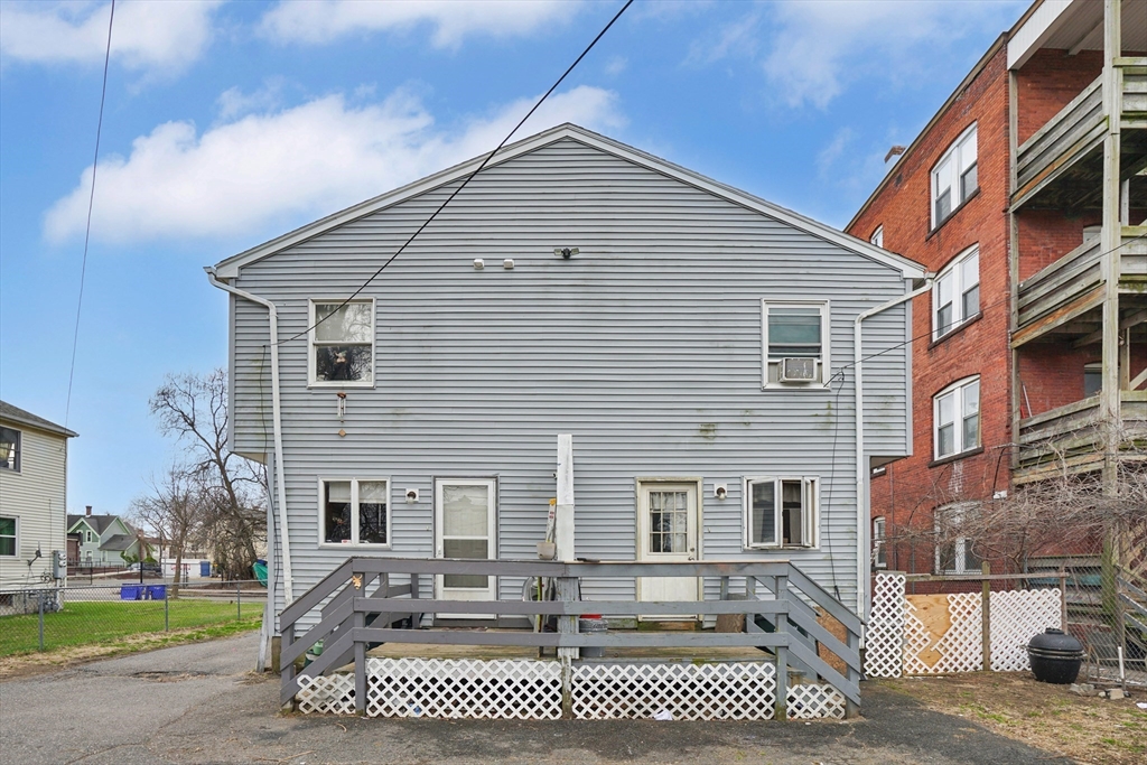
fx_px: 510
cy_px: 382
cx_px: 574
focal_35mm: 16
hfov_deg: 96.7
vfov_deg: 73.8
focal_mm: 16
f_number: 8
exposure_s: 1/100
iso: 100
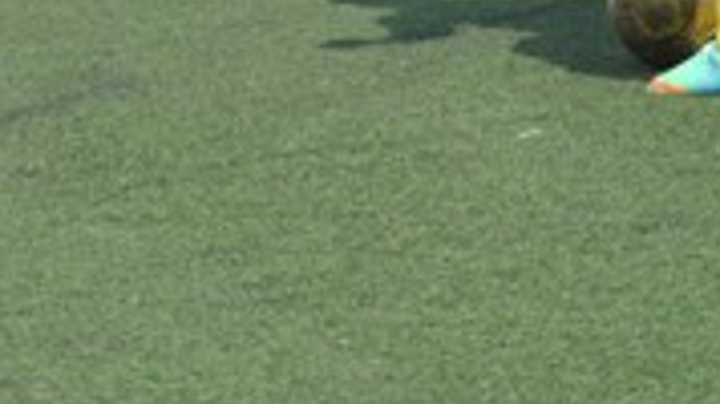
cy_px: -214
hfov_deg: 4.0
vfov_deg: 2.3
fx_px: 10232
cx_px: 411
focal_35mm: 536
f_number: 8
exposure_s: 1/1000
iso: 500
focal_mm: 85
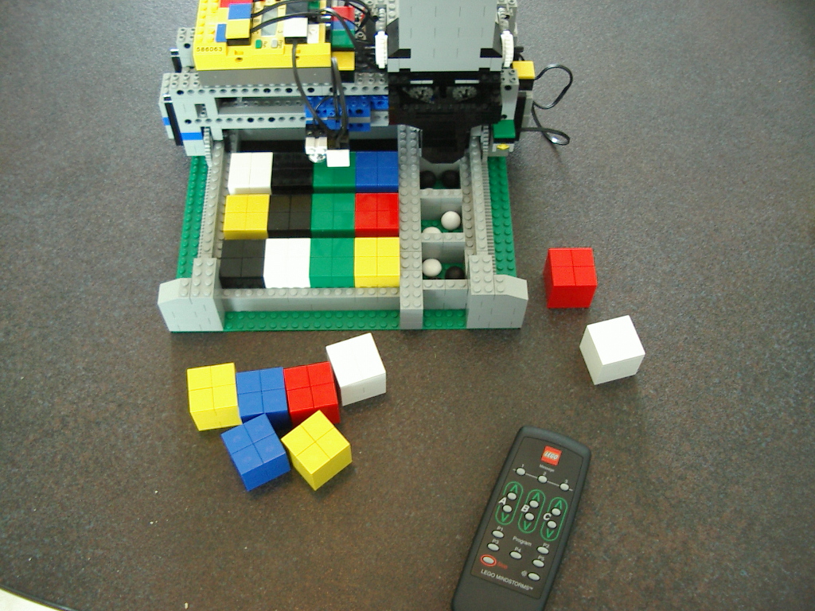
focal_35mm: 38
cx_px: 408
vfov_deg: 37.7
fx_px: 895
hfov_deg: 49.0
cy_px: 306
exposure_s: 1/6
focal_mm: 5.8
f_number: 2.6
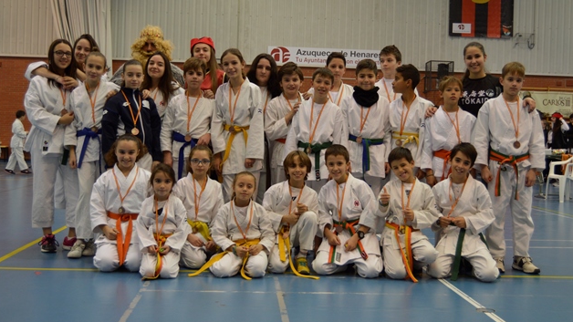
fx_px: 729
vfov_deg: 24.9
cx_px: 289
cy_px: 151
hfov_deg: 42.9
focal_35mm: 48
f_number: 4.2
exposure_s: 1/60
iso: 800
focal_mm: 30
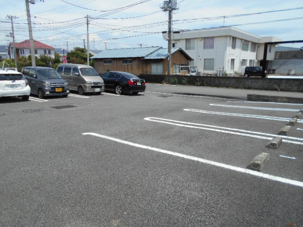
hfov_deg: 67.3
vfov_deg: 53.1
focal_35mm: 26
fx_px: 228
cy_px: 114
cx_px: 152
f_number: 3.2
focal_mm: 4.6
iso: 80
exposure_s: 1/1250
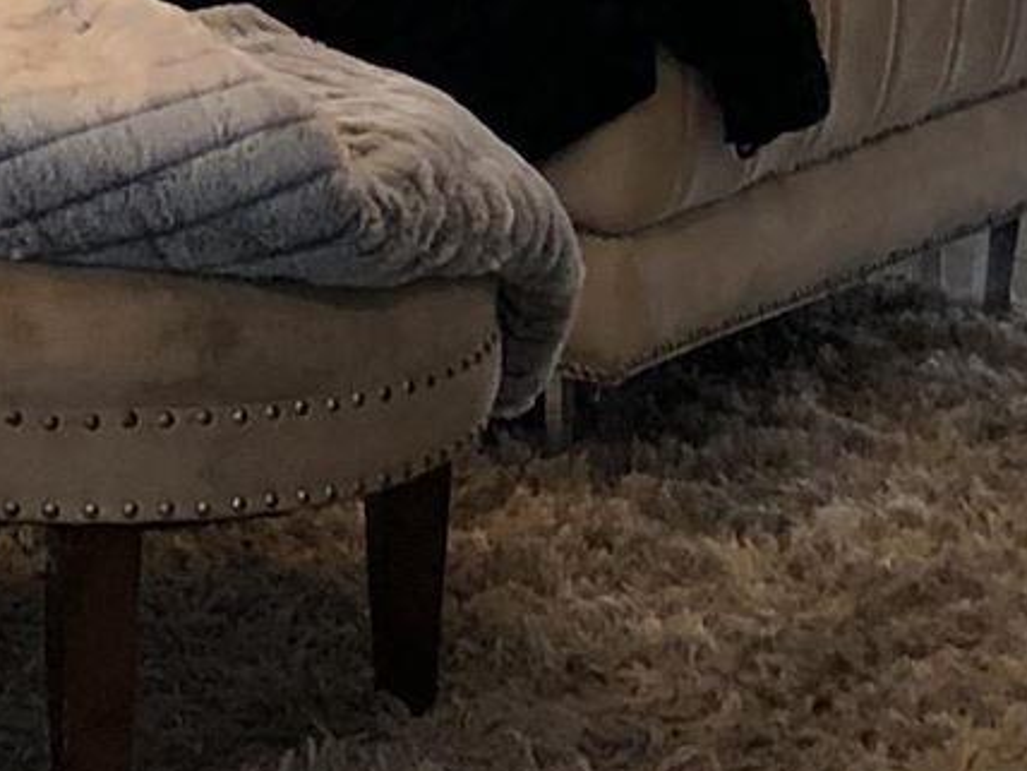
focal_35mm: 201
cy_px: -694
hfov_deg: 9.5
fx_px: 5963
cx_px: -681
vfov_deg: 7.2
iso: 40
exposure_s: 1/20
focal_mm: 3.99
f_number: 1.8
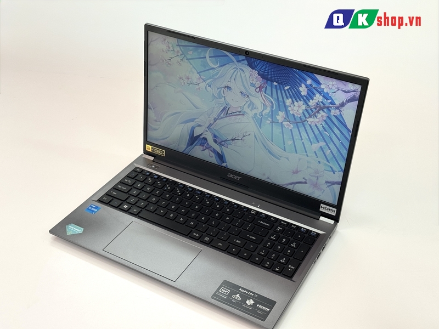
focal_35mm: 48
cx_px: 220
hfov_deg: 39.7
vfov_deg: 30.3
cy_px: 164
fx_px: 609
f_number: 1.78
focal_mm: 6.76
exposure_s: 1/121
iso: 50
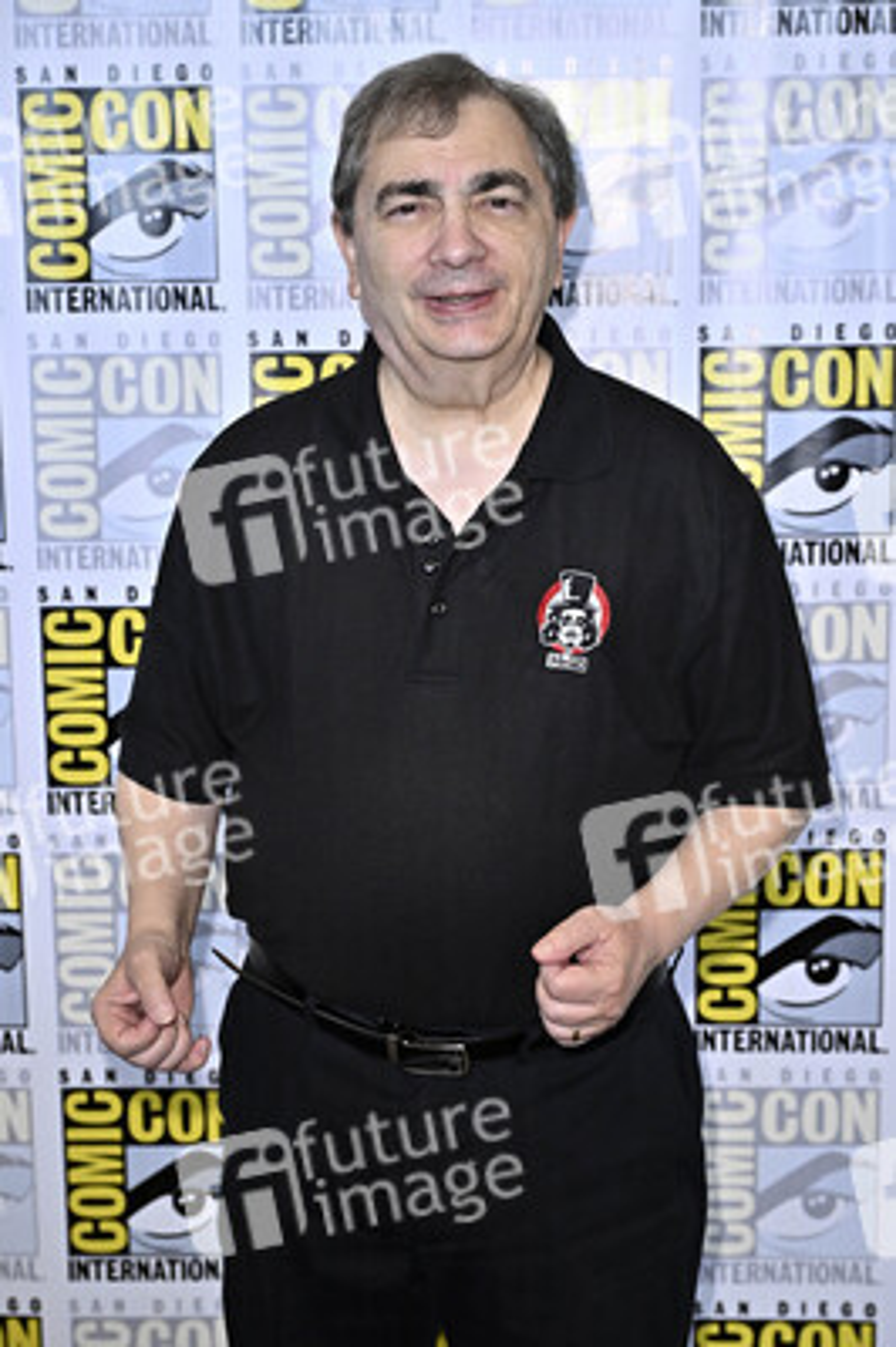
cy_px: 674
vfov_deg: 33.4
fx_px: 2244
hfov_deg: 22.6
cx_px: 448
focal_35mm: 60
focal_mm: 60
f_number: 4.5
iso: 1600
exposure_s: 1/400
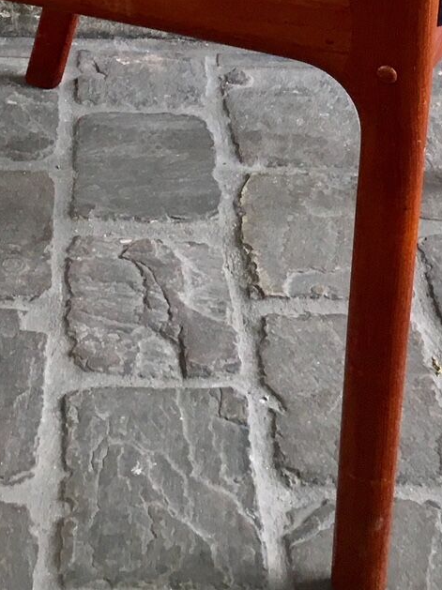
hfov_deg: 15.8
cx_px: 151
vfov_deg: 18.9
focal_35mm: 93
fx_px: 1585
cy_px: -258
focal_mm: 4.15
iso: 40
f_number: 2.2
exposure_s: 1/33
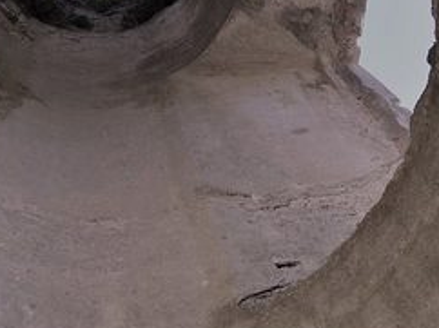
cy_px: -9
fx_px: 1041
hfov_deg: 23.6
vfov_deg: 17.5
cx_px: 116
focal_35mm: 82
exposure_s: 1/250
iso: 400
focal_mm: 23
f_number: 10
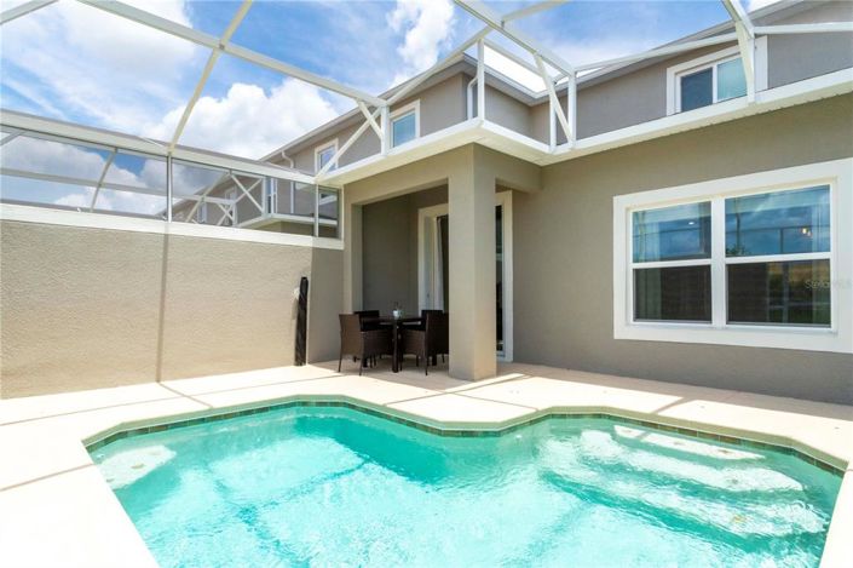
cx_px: 426
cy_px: 284
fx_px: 474
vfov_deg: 61.9
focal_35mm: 20
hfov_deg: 84.0
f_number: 22
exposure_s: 1/400
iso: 1250
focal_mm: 20
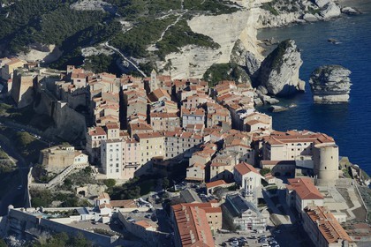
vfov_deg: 6.9
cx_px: 186
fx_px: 2061
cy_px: 124
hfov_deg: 10.3
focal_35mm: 200
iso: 400
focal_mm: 200
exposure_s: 1/800
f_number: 11
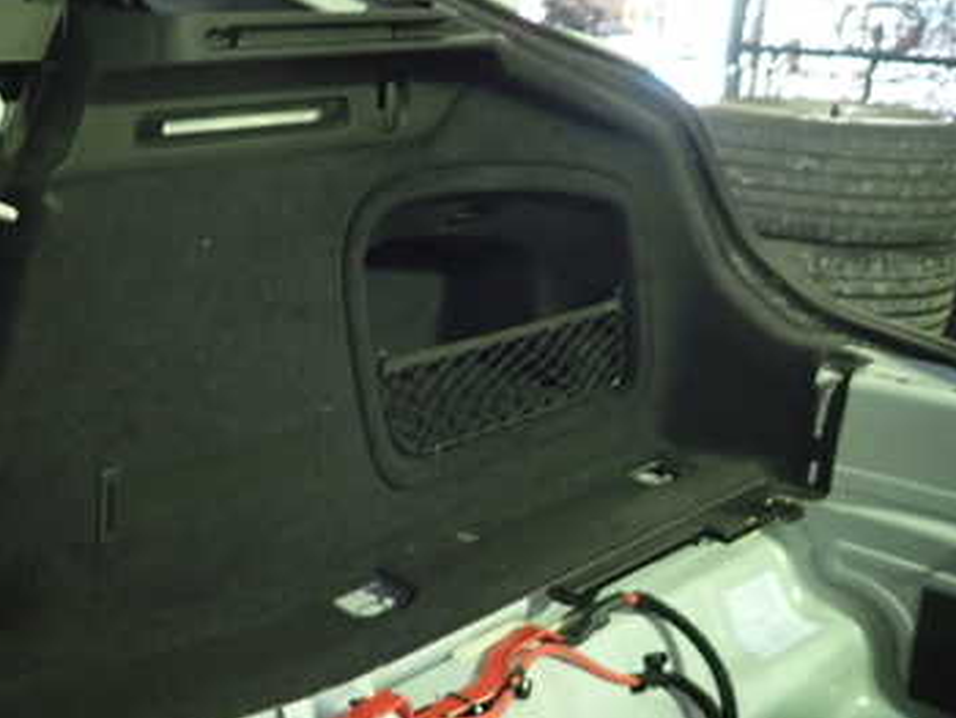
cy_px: 370
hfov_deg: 42.6
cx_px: 249
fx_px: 1188
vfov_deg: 33.6
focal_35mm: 43
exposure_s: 1/30
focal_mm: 4.5
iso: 640
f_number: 2
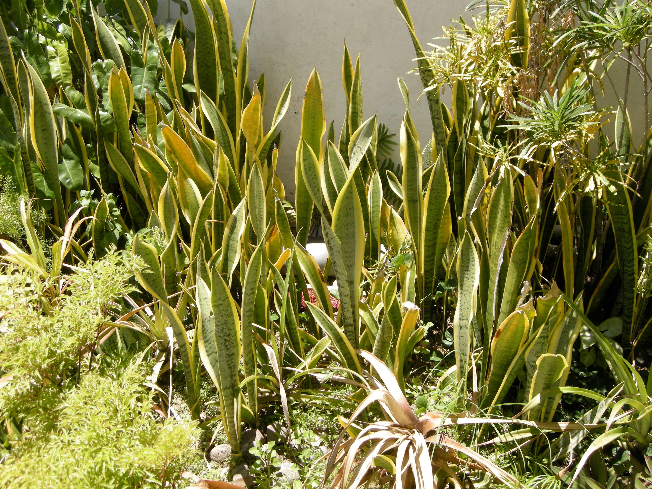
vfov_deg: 36.0
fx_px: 753
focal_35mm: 40
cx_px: 326
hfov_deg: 46.8
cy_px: 244
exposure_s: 1/168
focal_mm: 8.5
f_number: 4.5
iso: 64
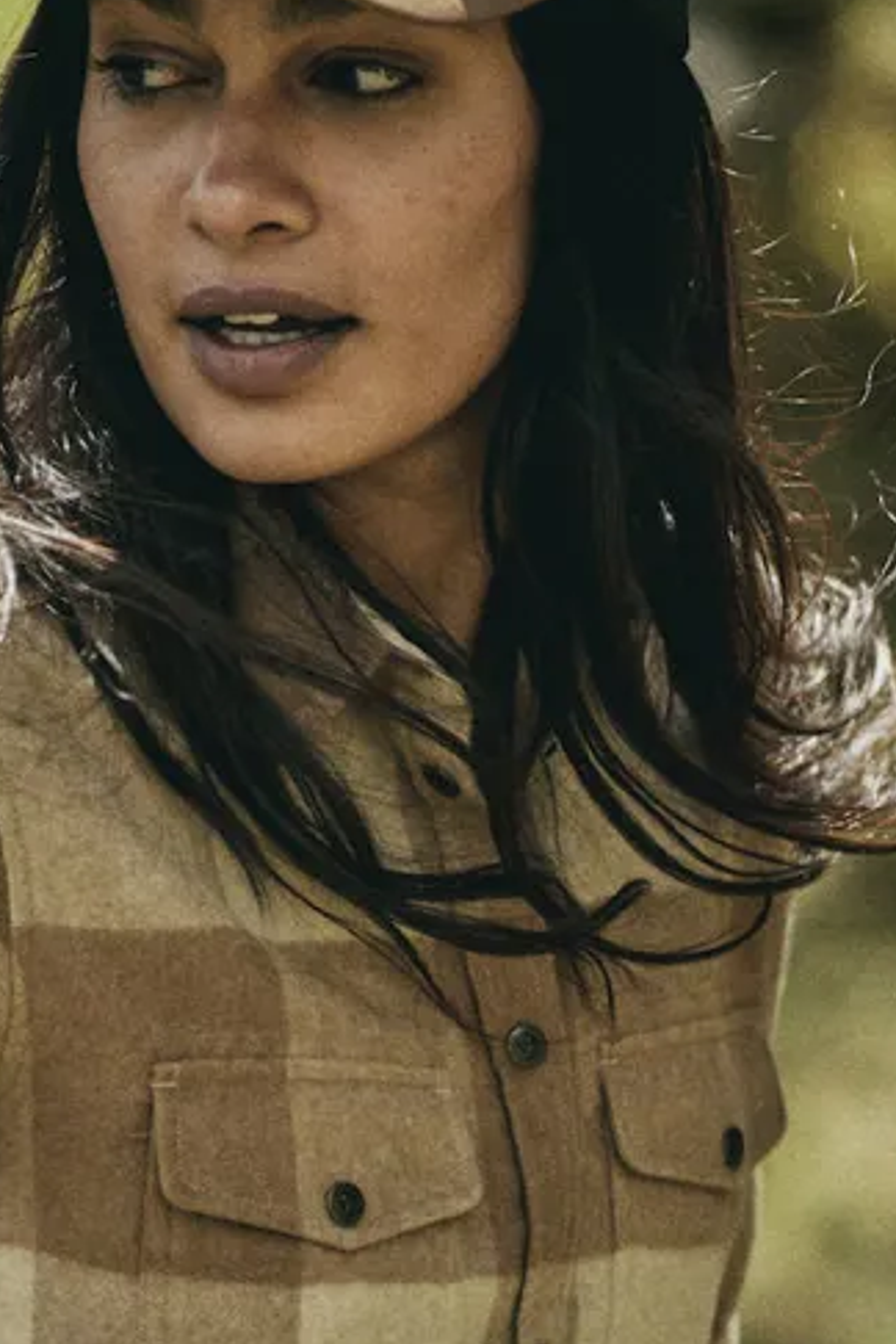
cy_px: 1018
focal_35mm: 427
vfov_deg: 4.8
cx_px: 213
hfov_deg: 3.2
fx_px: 15940
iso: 100
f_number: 2.8
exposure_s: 1/2500
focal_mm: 173
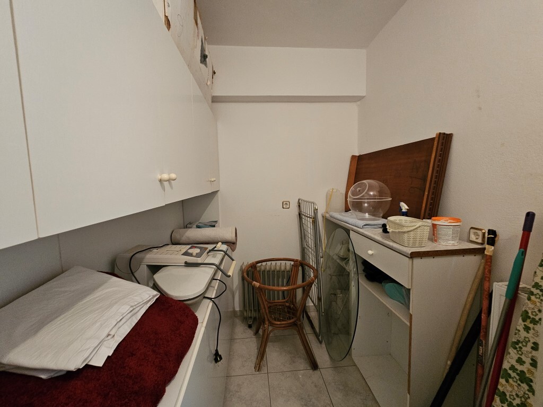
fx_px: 204
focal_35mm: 13
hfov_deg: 106.2
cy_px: 204
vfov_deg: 89.9
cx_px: 272
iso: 640
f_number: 2.2
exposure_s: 1/25
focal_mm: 2.2
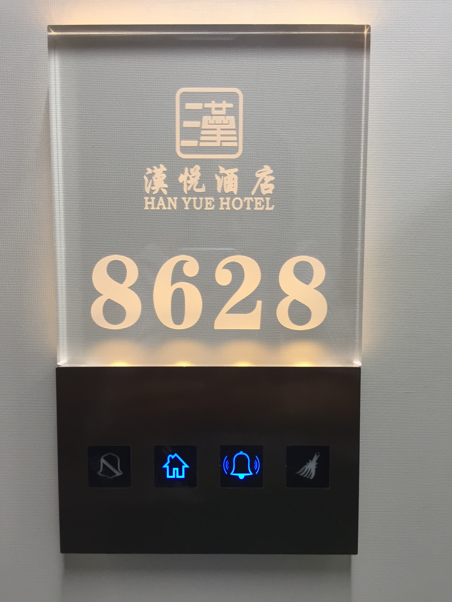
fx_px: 505
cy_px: 301
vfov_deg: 61.7
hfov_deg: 48.2
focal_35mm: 29
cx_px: 226
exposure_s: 1/33
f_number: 2.2
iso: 100
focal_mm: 4.15
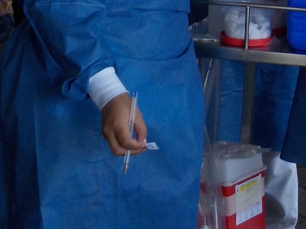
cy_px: -150
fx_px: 972
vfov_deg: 12.5
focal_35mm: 110
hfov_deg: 16.8
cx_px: 404
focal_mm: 4.1
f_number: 3.3
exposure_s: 1/80
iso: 125
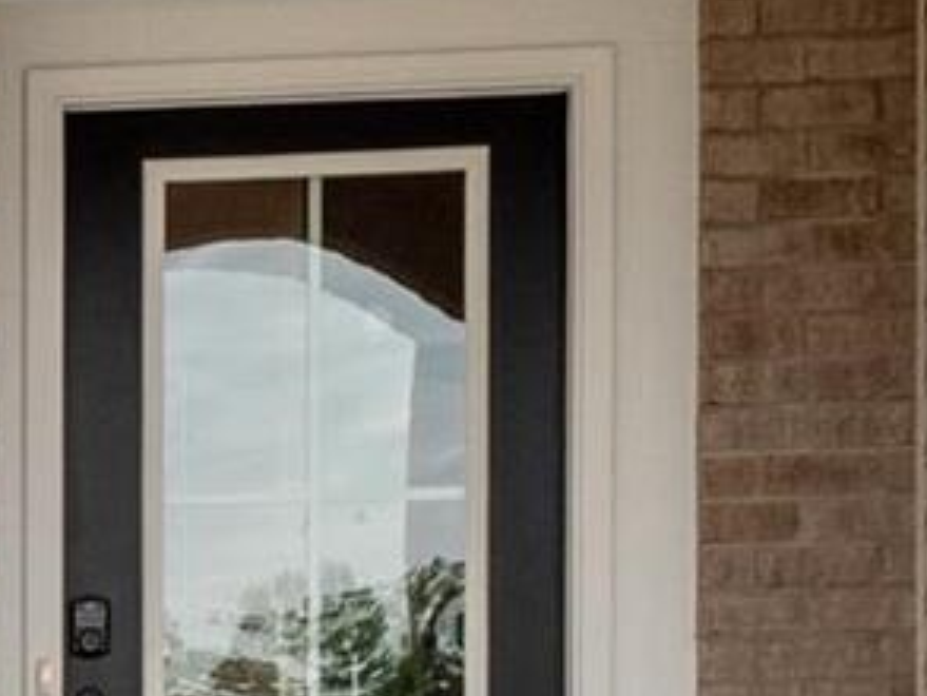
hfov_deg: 9.7
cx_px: -1003
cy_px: 845
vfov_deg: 7.8
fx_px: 5063
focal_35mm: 189
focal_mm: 18
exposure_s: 1/125
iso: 400
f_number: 8
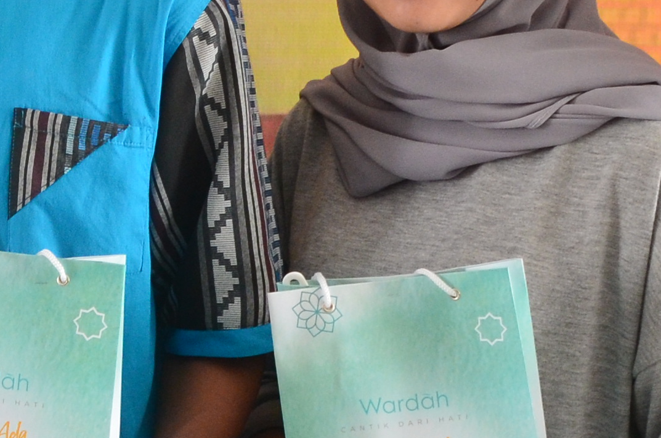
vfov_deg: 11.0
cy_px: 95
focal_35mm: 124
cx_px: -142
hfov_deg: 15.9
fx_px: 2272
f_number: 7.1
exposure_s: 1/25
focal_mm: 18
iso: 800
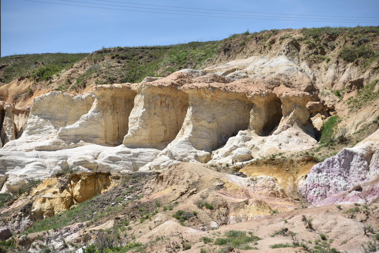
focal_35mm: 190
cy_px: 126
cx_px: 190
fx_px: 2001
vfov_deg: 7.2
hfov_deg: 10.8
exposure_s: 1/400
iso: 100
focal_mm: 190
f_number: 7.1
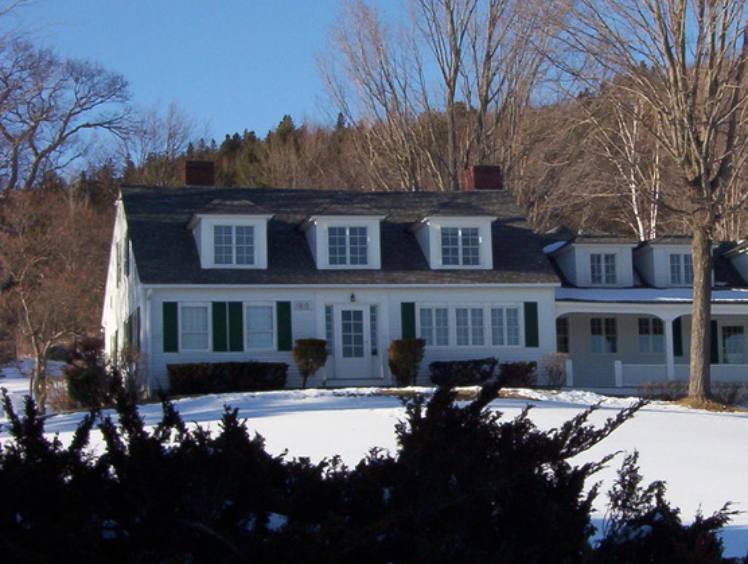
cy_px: 310
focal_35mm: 94
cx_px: 546
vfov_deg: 15.8
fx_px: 2035
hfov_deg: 20.7
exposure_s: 1/373
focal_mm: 9.98
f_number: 6.7
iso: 100
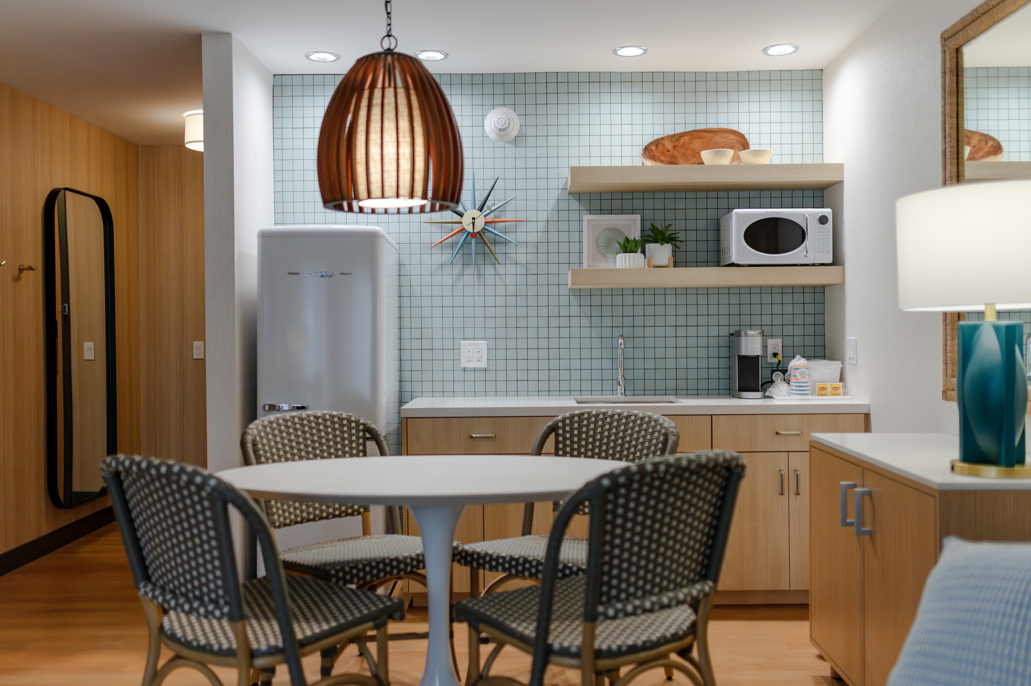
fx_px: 1002
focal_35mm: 35
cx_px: 516
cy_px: 343
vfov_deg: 37.8
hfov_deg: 54.5
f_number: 1.6
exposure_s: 1/4000
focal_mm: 35
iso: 1000
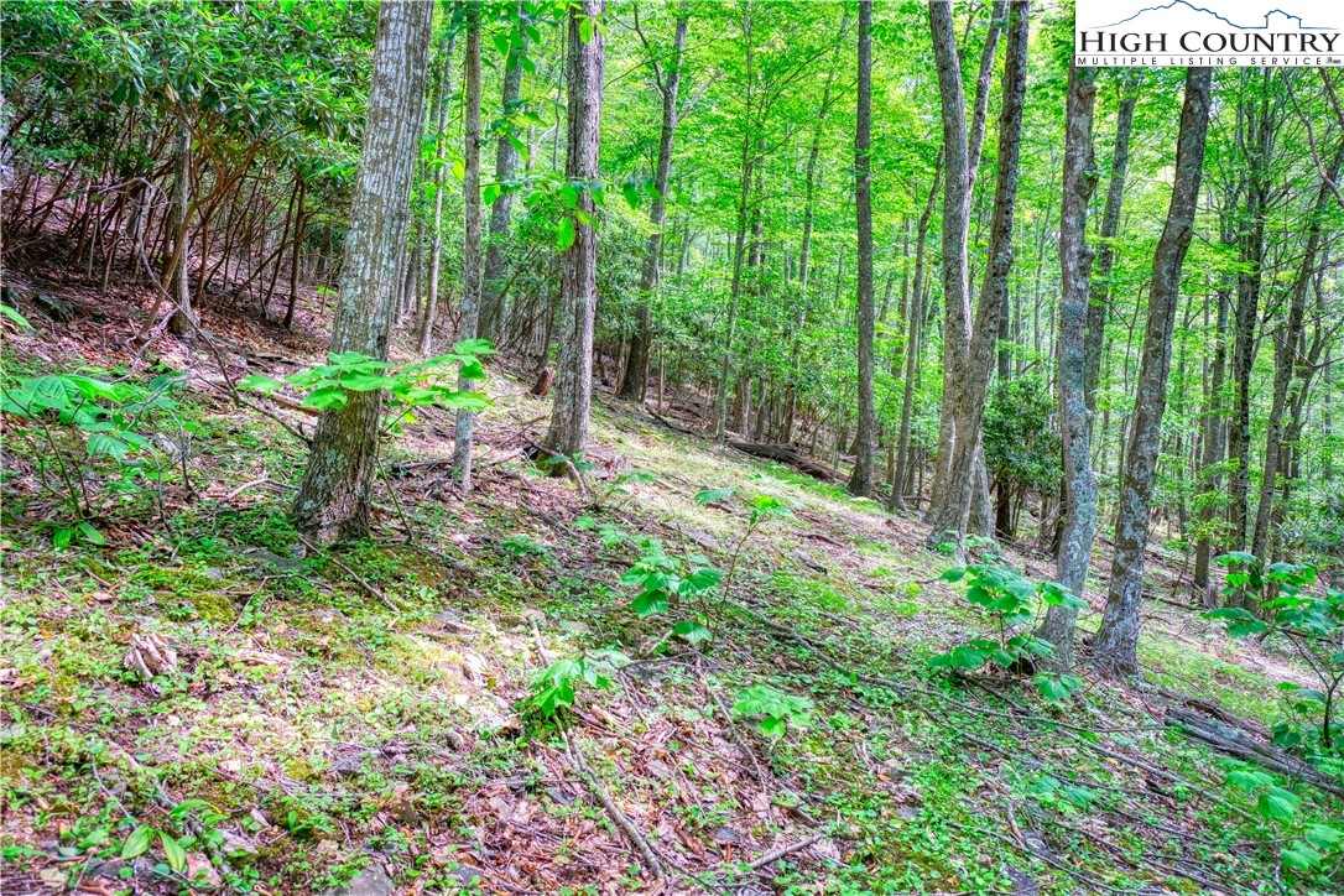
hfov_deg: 67.4
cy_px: 448
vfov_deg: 47.9
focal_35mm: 27
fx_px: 1008
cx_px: 672
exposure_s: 1/240
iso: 320
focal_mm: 18
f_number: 5
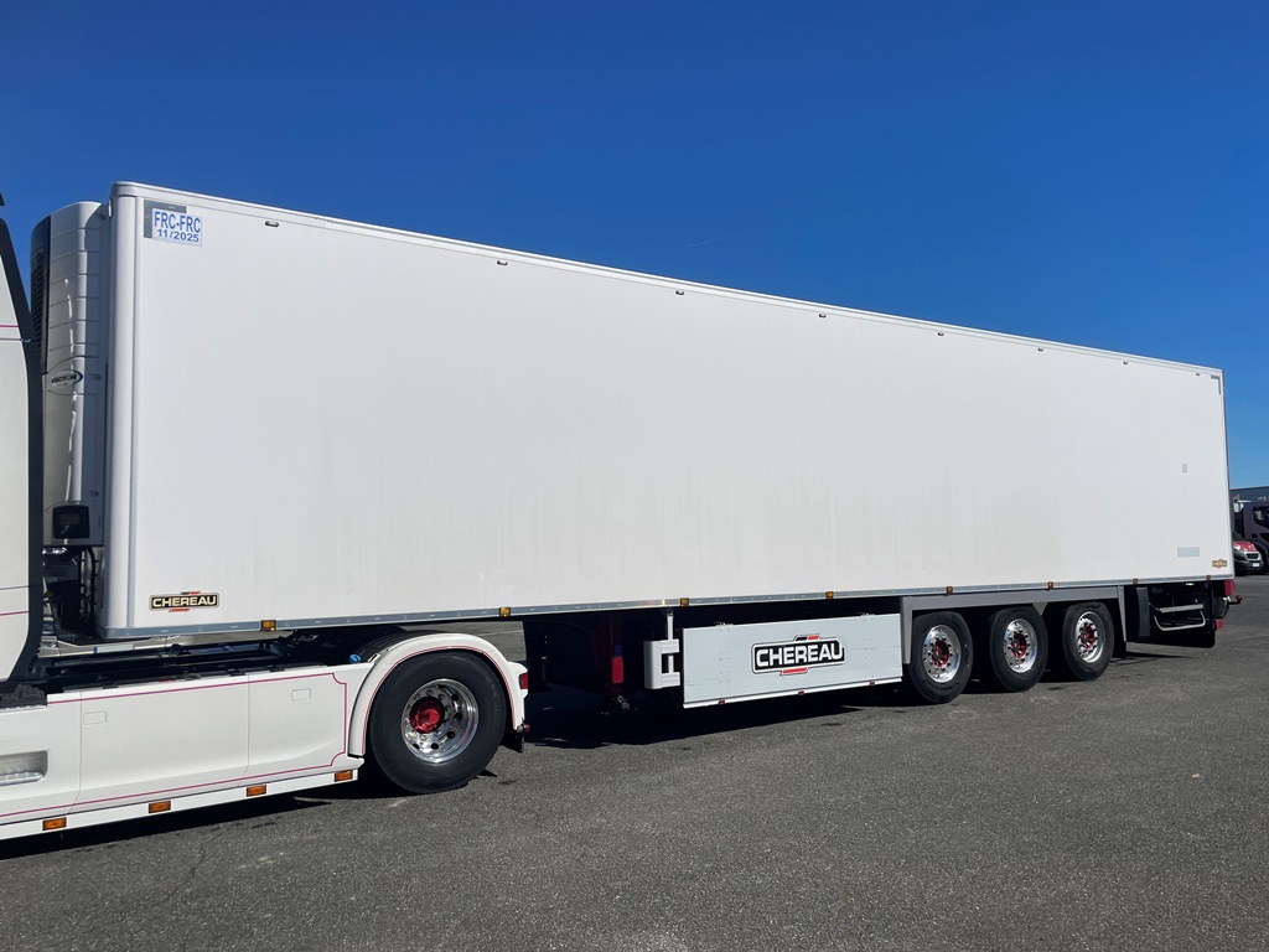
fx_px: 953
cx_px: 634
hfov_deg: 67.3
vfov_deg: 53.1
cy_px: 476
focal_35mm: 26
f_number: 1.6
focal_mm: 4.2
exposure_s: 1/11905
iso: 32
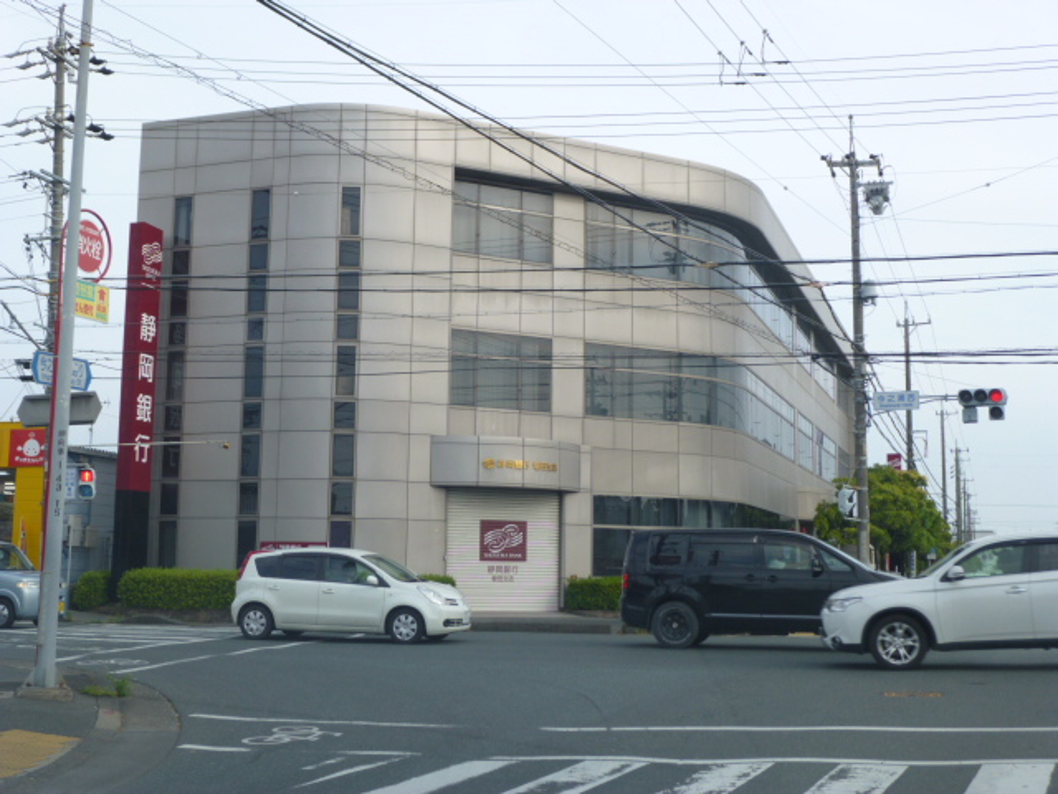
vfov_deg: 35.1
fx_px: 1253
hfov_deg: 45.8
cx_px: 529
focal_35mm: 41
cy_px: 397
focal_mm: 7.4
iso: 100
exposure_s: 1/320
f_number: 3.8
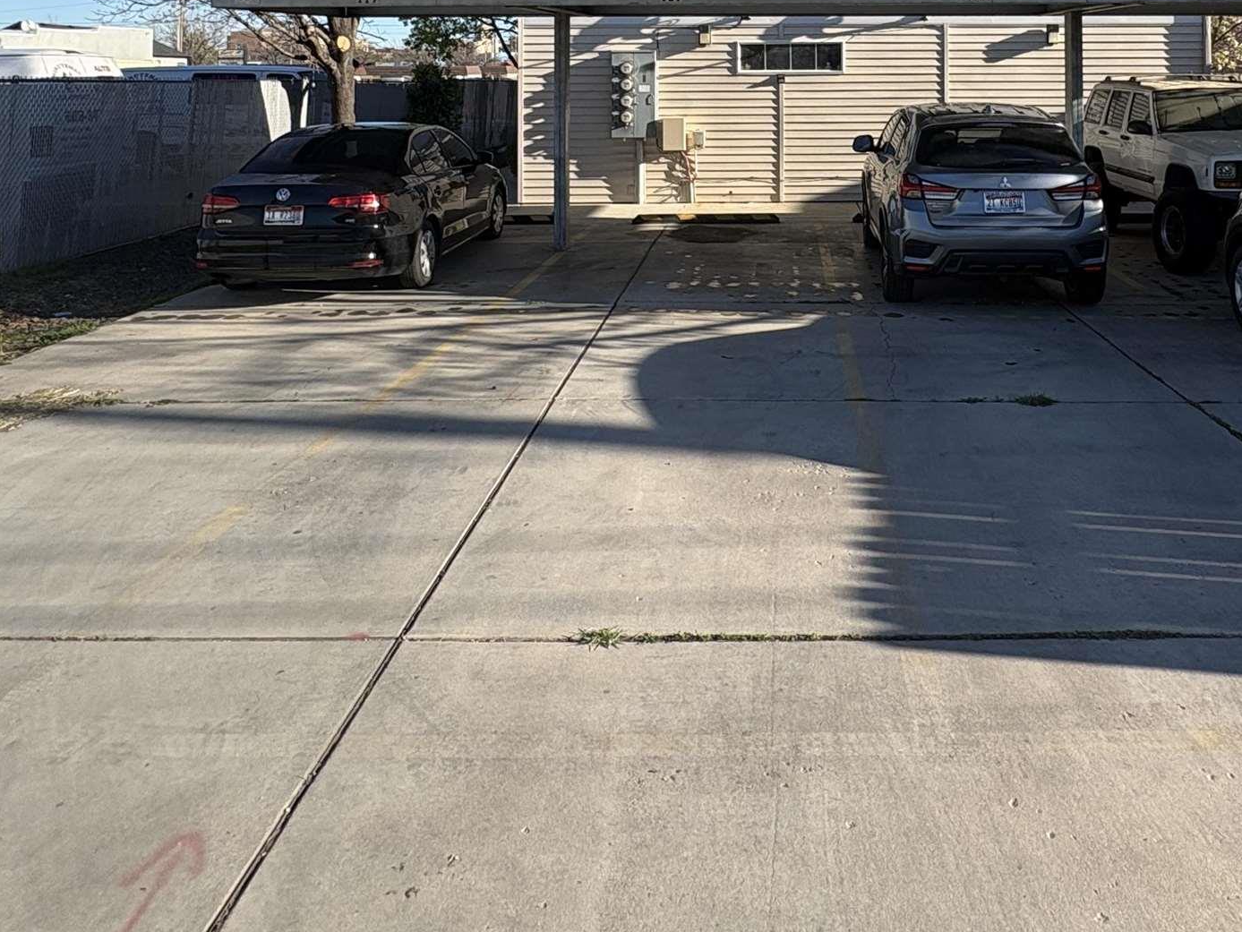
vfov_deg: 40.9
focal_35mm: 31
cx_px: 785
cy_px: 44
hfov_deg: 57.5
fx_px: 1113
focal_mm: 2.22
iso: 50
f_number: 2.2
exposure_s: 1/921
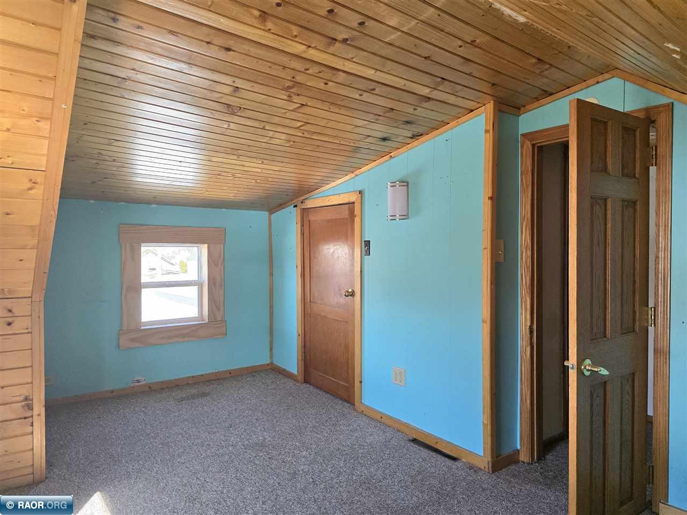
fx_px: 456
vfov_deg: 58.9
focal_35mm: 23
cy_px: 258
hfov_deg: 73.9
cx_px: 344
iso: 125
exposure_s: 1/182
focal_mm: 6.3
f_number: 1.7
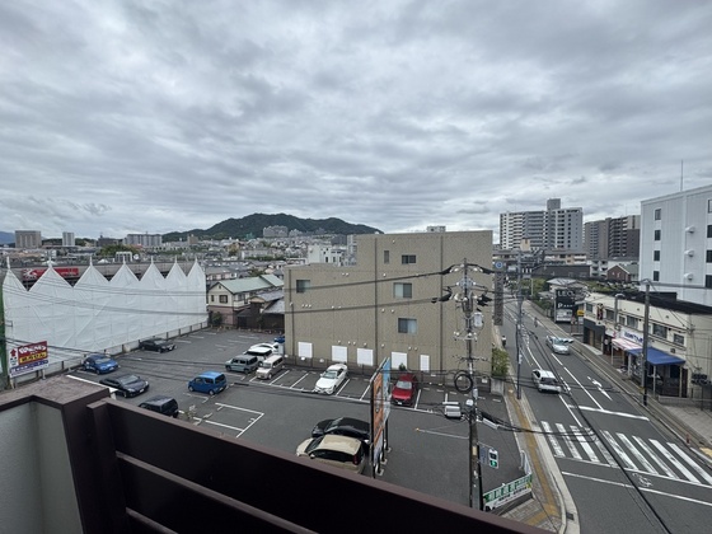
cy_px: 267
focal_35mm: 14
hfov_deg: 102.1
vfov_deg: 85.7
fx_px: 288
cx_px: 356
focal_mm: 2.22
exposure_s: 1/1160
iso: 40
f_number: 2.2
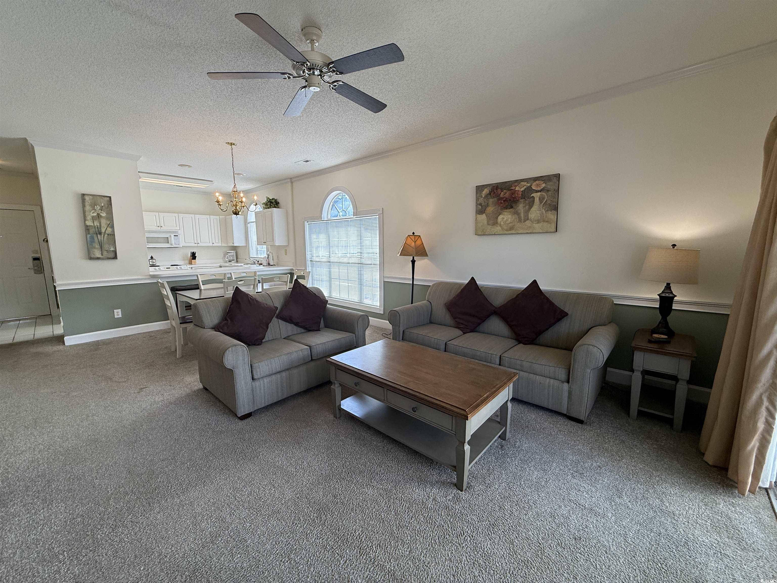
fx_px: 314
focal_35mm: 14
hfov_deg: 102.1
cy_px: 292
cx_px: 388
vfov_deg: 85.7
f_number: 2.2
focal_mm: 2.22
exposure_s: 1/120
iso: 80
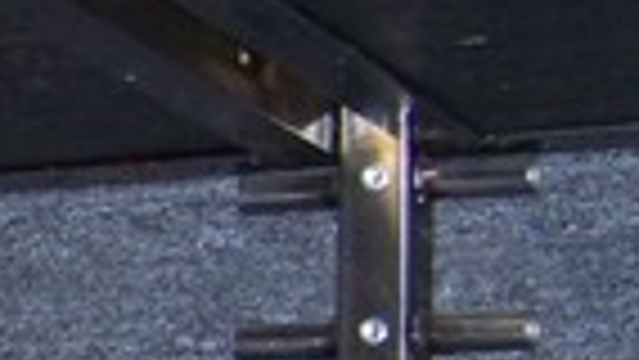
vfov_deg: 6.2
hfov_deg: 10.1
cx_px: -724
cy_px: 628
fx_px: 3288
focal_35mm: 194
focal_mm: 5.85
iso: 200
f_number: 2.8
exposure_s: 1/30
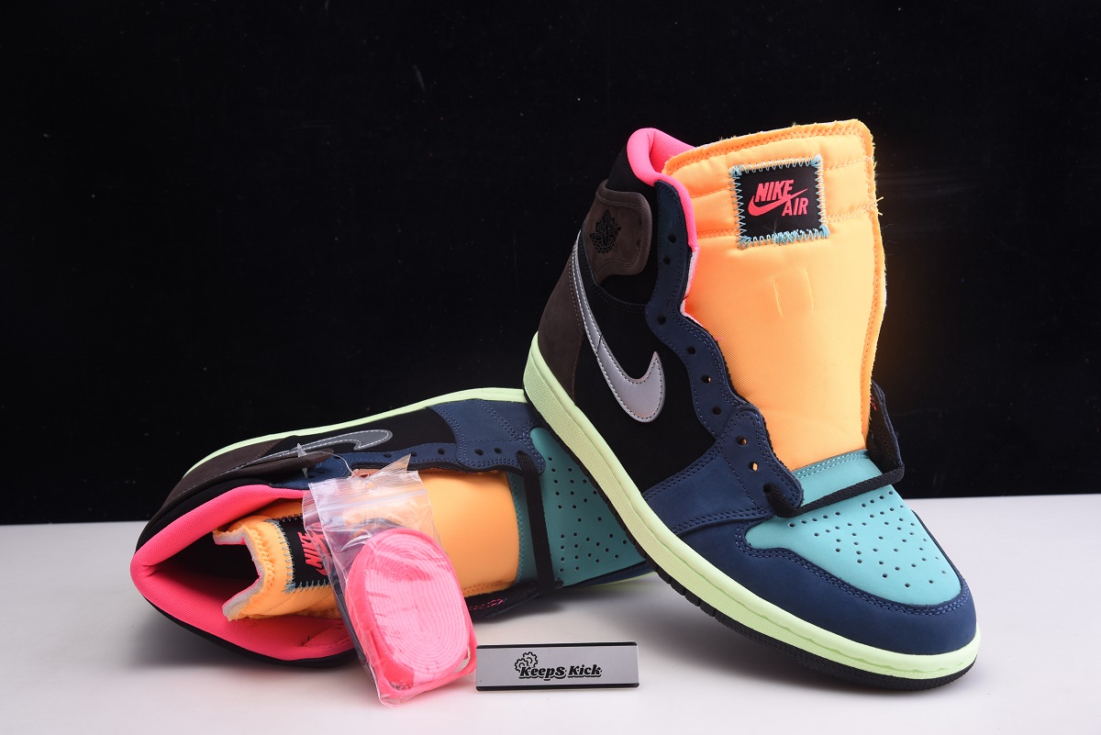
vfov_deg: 24.6
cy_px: 368
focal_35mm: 55
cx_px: 550
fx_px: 1683
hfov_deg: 36.2
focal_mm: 55
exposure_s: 1/125
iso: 100
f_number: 11
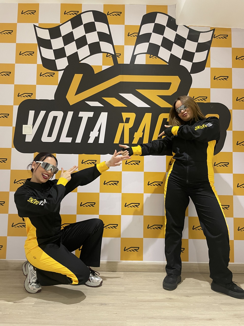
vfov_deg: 67.3
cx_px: 122
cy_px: 163
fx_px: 244
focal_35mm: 26
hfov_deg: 53.1
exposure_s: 1/50
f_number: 1.6
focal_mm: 4.2
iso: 400
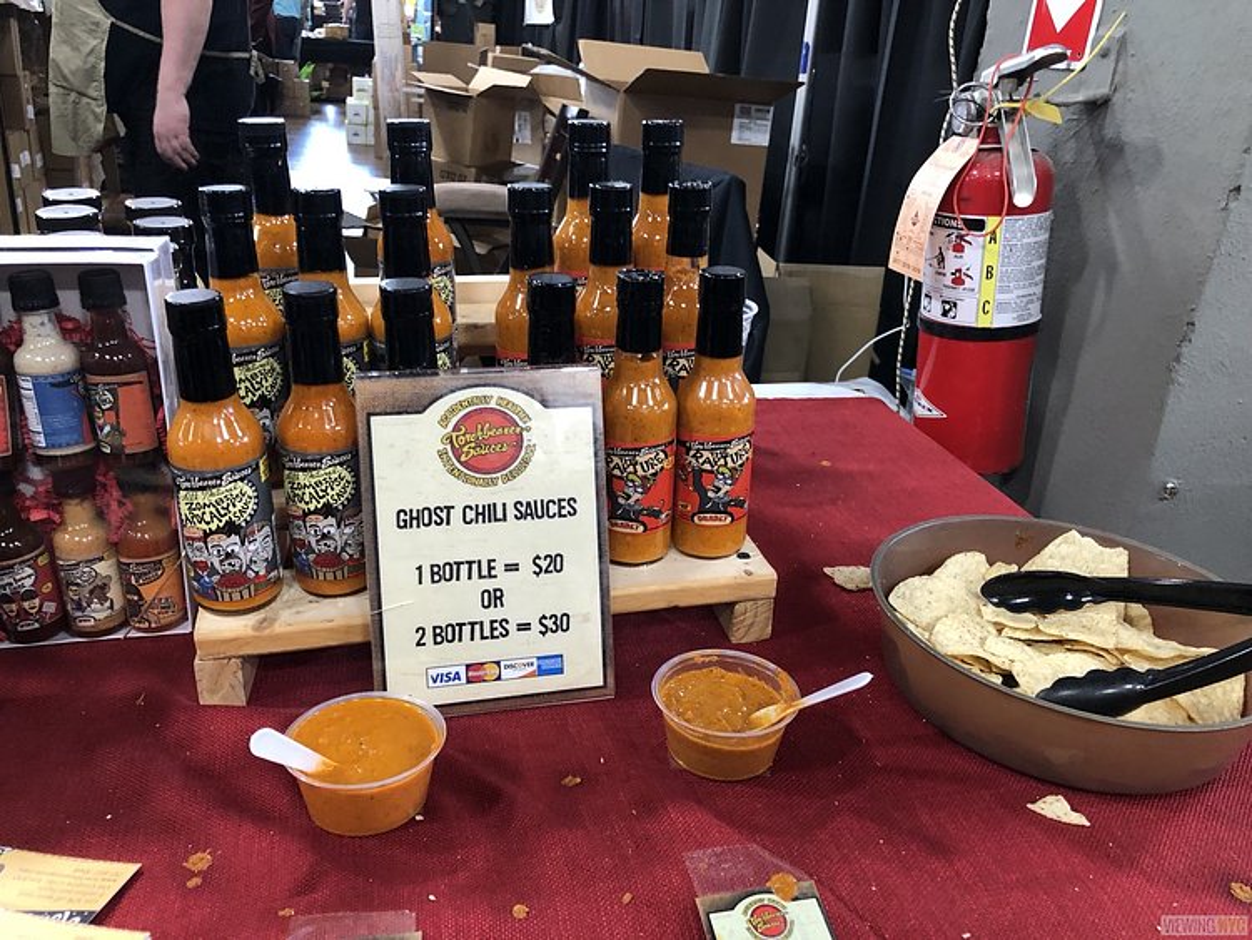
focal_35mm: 28
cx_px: 626
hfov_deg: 63.4
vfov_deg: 49.8
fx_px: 1013
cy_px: 470
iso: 64
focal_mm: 4
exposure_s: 1/15
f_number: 1.8
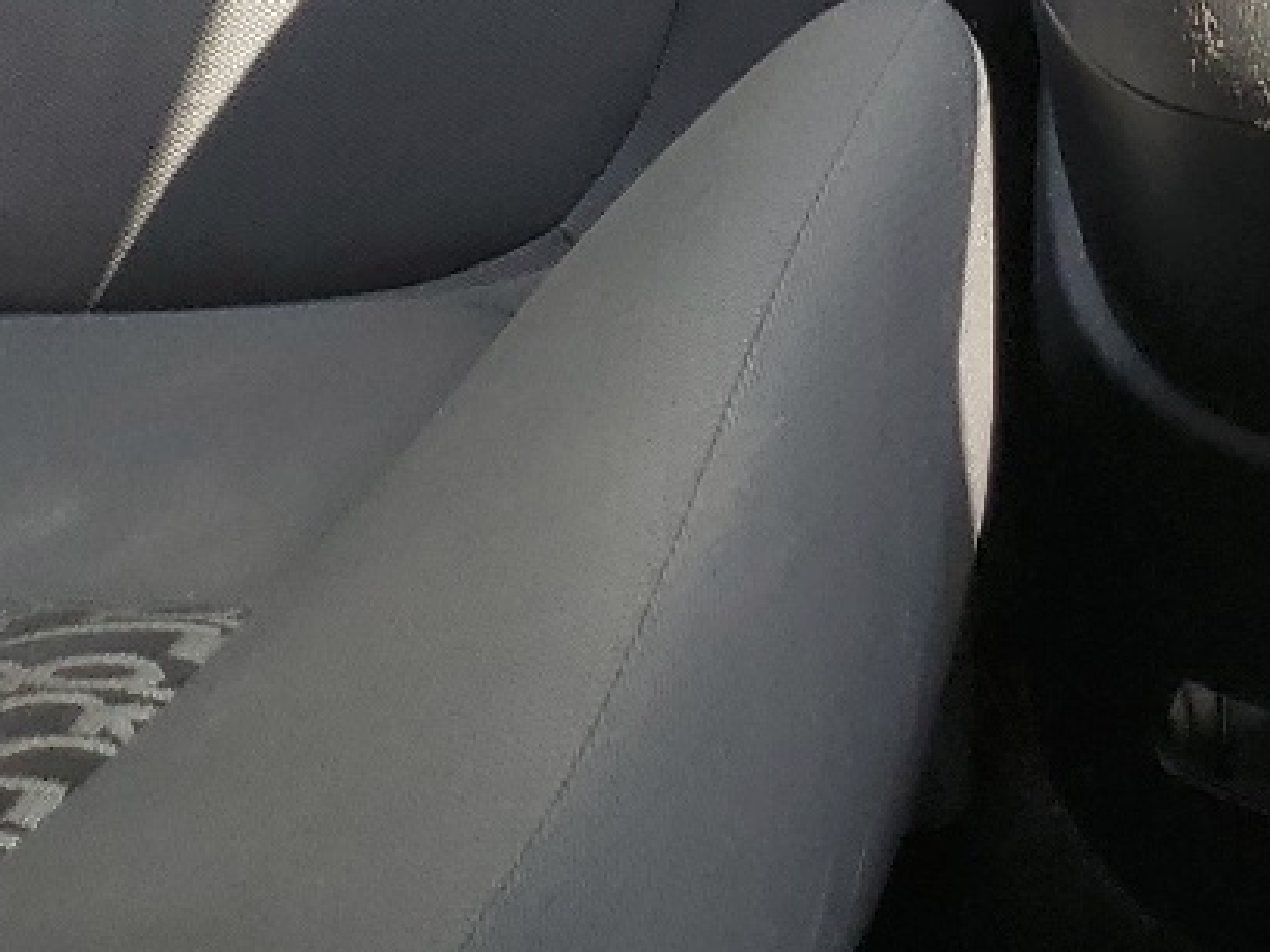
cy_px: -905
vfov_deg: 12.8
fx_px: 3742
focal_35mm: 102
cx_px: 1317
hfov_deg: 18.7
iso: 50
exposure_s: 1/286
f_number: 1.5
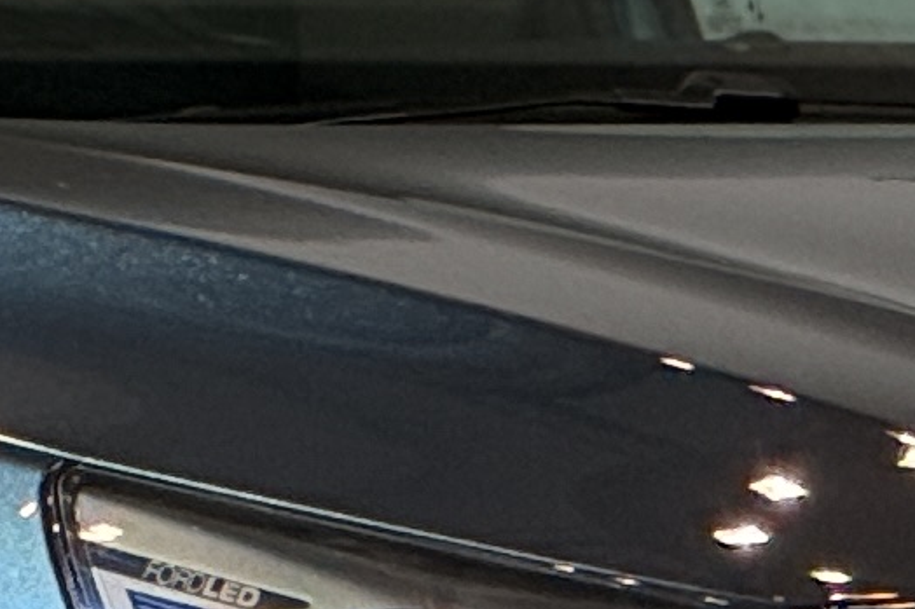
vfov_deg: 1.4
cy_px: 606
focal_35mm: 961
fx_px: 24416
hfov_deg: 2.1
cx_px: -98
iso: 50
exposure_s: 1/108
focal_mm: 15.66
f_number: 2.8
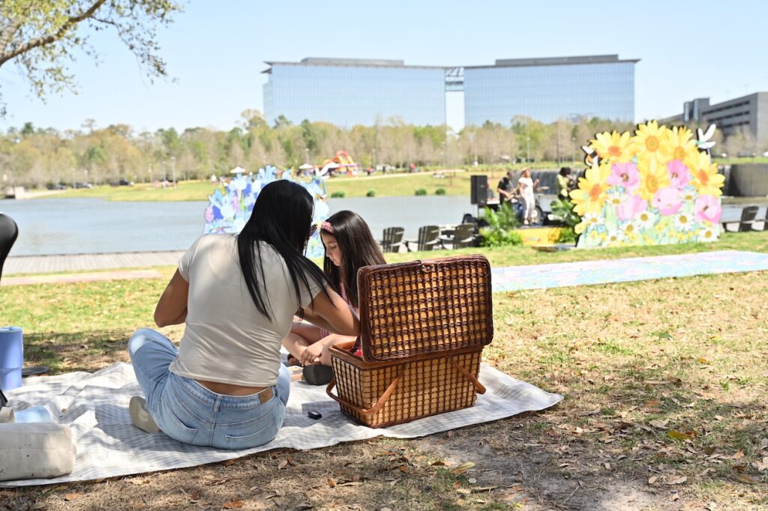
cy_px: 256
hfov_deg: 49.6
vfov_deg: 34.2
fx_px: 832
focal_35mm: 39
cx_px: 384
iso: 200
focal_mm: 39
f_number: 4.5
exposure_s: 1/1000
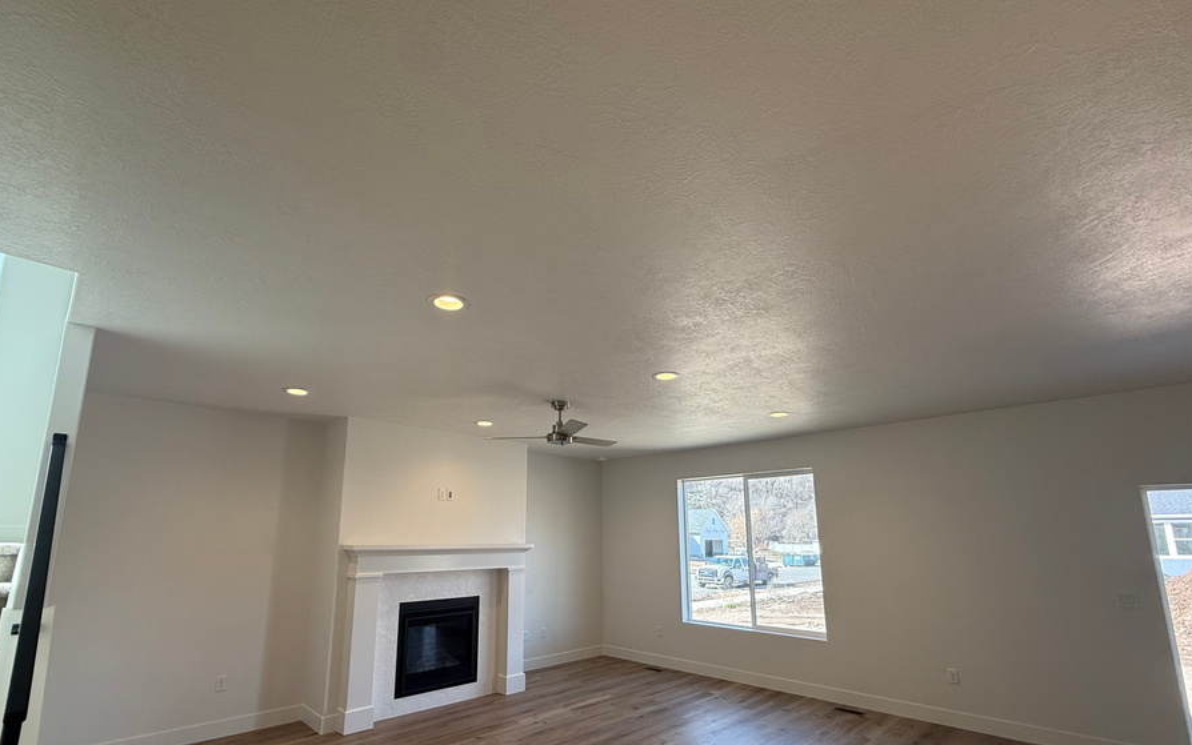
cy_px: 437
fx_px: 552
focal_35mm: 17
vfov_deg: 67.5
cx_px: 589
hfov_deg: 94.4
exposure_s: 1/124
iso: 64
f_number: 2.2
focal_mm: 2.22
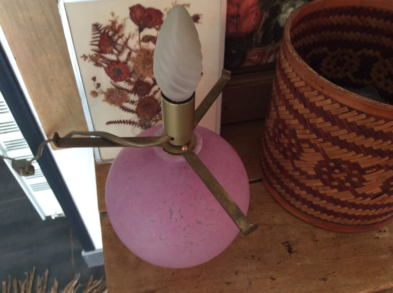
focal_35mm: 32
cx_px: 196
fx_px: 363
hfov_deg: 56.9
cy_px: 146
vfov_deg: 44.1
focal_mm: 3.3
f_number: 2.4
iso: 100
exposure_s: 1/24
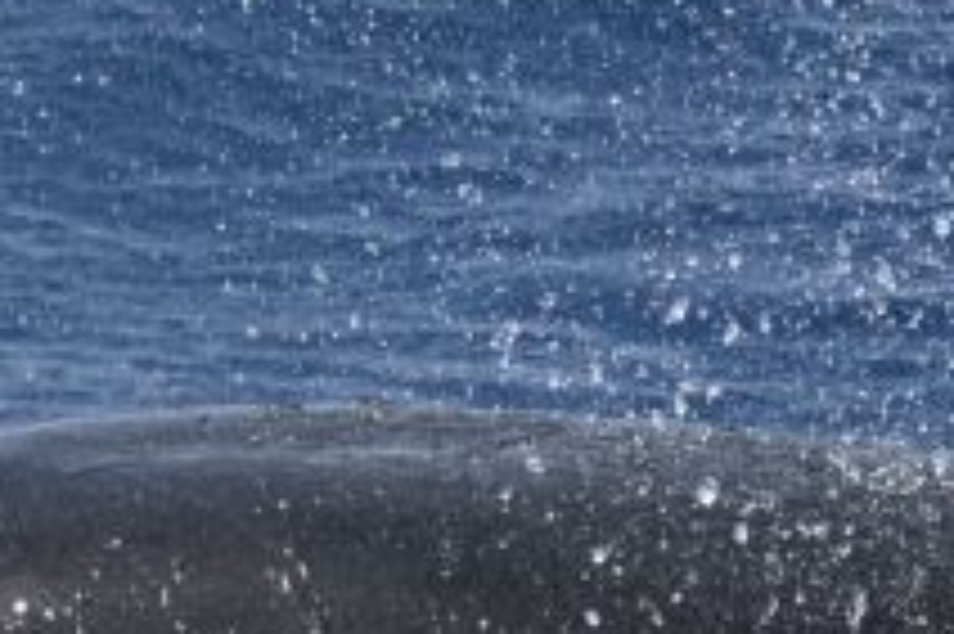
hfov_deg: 2.0
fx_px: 27035
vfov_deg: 1.3
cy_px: 704
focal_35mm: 1021
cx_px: 747
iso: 900
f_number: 5.6
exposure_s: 1/8000
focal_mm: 270
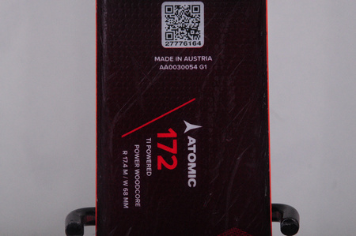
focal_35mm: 158
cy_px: 118
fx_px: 1556
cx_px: 178
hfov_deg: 13.1
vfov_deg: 8.7
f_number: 16
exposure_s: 1/180
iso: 3200
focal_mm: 105
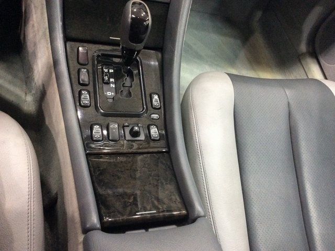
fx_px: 309
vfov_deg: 44.1
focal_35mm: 32
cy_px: 126
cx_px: 168
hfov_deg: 56.9
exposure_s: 1/24
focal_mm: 3.3
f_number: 2.4
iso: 250
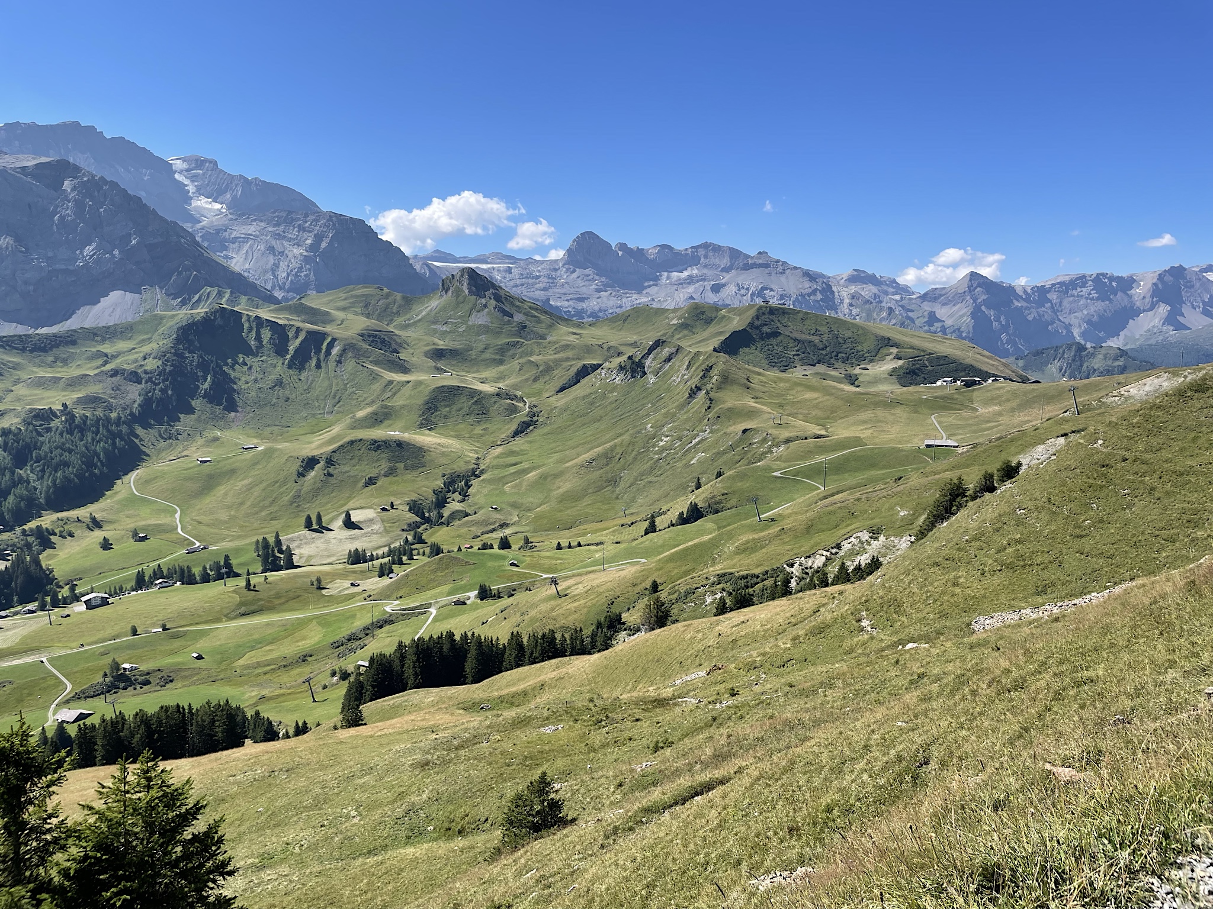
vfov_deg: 53.1
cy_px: 454
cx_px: 606
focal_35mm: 26
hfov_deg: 67.3
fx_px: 911
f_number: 1.6
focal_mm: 4.2
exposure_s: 1/2747
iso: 32
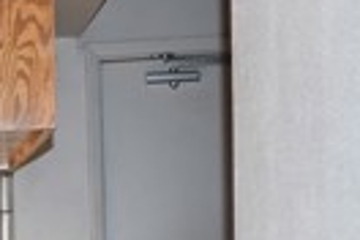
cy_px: 462
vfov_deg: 9.0
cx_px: -267
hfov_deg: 13.0
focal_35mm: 145
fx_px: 1450
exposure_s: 1/80
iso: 800
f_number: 4.5
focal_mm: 20
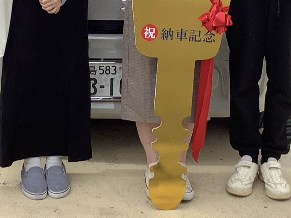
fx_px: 791
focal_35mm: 94
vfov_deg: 14.9
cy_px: -80
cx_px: 127
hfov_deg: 20.8
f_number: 2.4
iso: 25
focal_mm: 3.3
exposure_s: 1/668
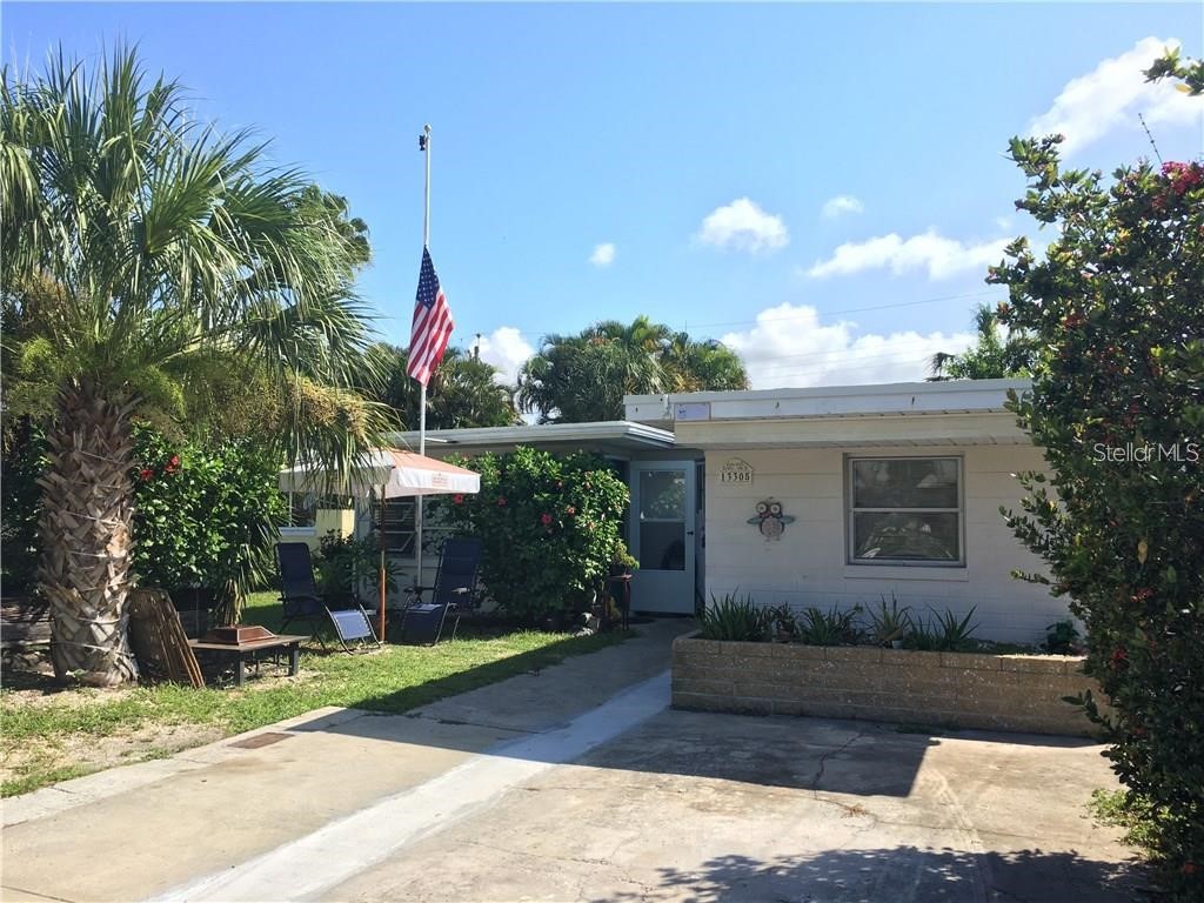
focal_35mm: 29
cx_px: 602
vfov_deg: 48.2
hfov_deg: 61.7
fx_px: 1009
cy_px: 452
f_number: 2.2
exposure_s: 1/718
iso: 25
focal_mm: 4.15
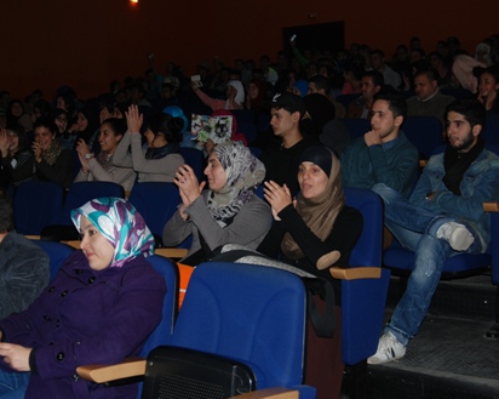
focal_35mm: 48
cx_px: 222
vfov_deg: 31.4
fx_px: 708
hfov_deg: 38.8
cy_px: 196
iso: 200
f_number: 3.5
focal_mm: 28
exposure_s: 1/60
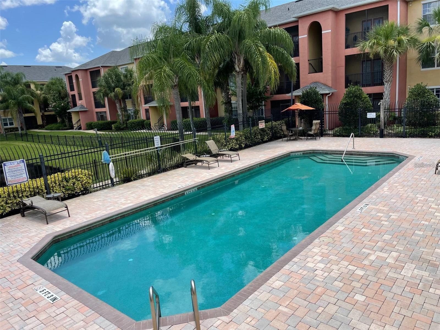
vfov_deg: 53.1
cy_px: 165
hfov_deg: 67.3
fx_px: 330
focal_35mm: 26
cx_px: 220
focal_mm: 4.2
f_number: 1.6
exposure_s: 1/2304
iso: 32
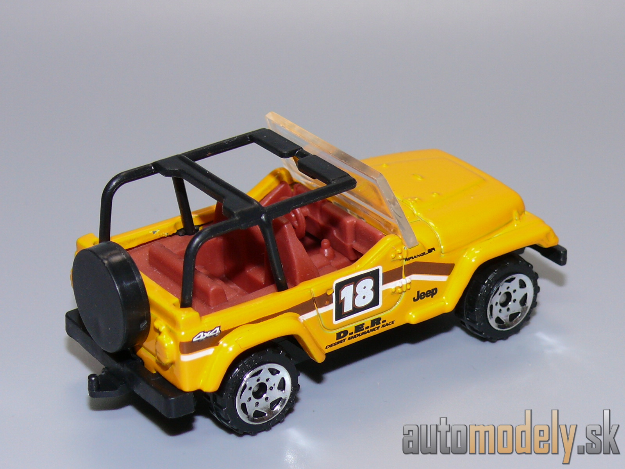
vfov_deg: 13.7
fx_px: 1950
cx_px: 312
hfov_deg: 18.2
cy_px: 234
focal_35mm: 108
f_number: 4
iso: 100
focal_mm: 13.8
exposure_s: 1/30
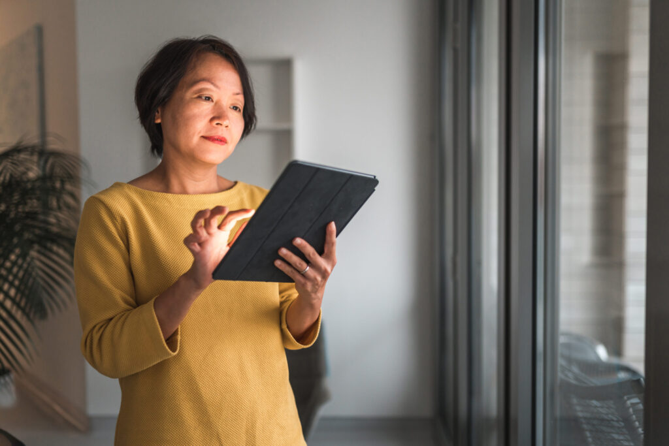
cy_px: 223
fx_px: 650
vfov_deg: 37.9
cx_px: 334
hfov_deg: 54.4
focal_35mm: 35
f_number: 1.4
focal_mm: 35
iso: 500
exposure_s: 1/125
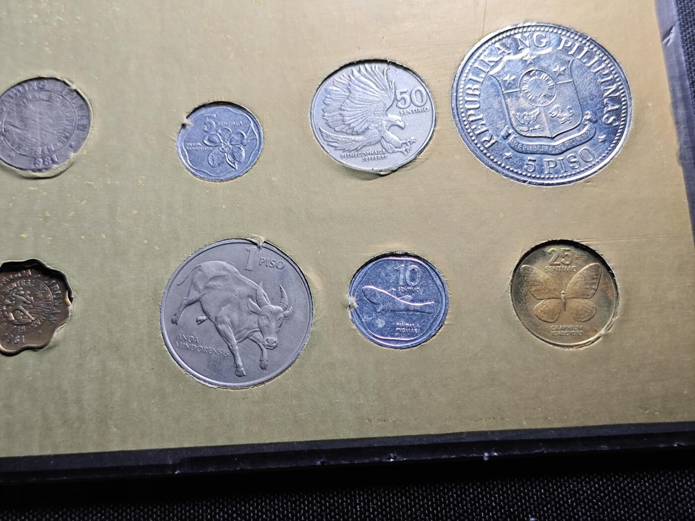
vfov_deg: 29.7
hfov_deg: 38.9
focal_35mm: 49
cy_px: 260
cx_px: 348
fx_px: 984
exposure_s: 1/60.4
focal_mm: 5.84
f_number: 1.6
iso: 125
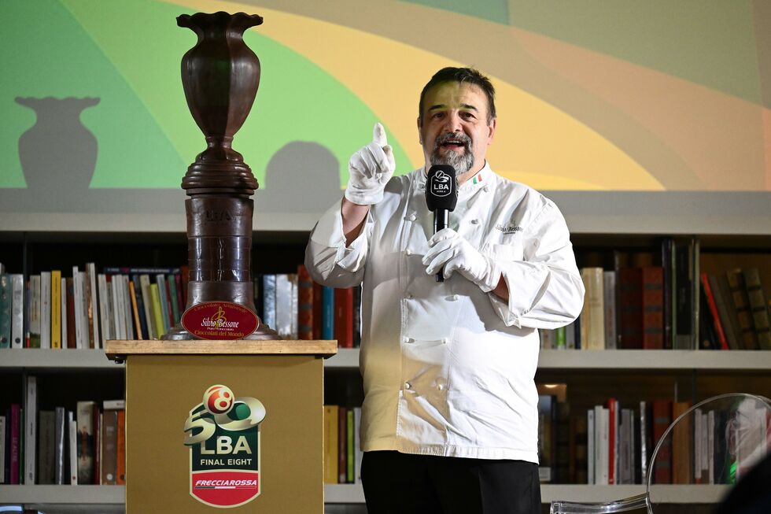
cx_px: 386
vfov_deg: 9.5
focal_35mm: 145
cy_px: 257
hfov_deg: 14.2
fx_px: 3105
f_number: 2.8
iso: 5000
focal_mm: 145
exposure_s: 1/400
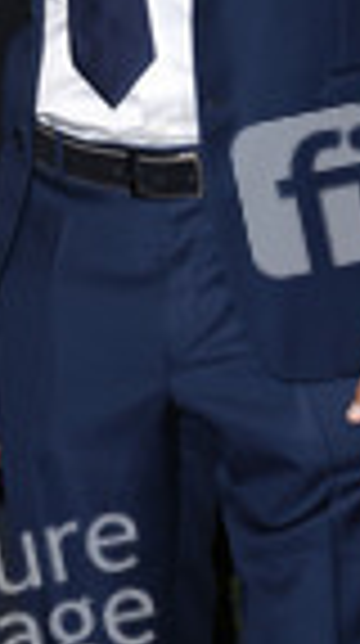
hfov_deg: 5.3
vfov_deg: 9.3
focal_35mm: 229
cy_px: -54
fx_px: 3902
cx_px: 54
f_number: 5.6
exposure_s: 1/250
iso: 500
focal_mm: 78
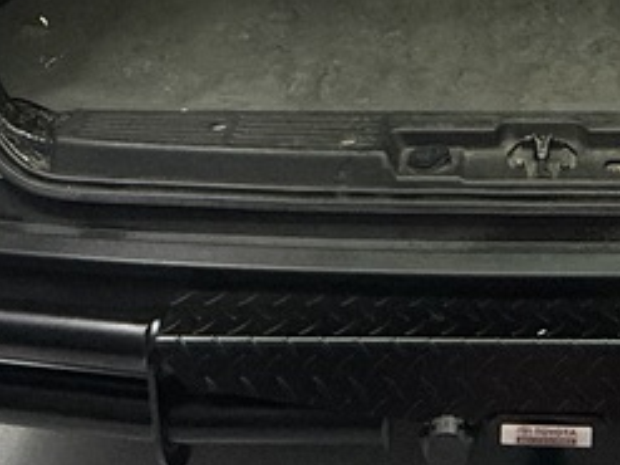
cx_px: 515
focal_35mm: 58
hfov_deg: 32.2
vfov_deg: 20.8
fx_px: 1038
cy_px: -266
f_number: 2.2
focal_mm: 2.22
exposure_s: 1/50
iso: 250
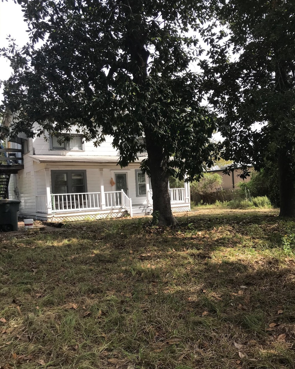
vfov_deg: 55.6
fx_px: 349
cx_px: 161
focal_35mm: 32
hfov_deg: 45.7
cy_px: 197
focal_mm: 3.99
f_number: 1.8
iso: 20
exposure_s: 1/584
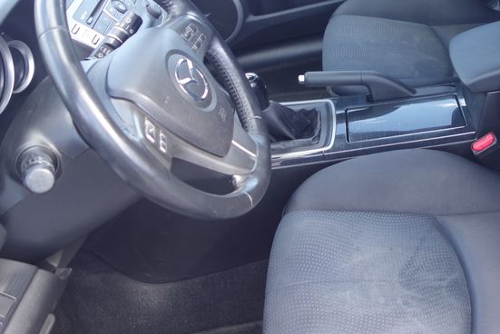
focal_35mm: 52
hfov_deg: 36.6
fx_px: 723
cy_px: 68
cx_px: 414
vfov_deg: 25.6
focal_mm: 10.4
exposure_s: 1/80
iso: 125
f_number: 2.2
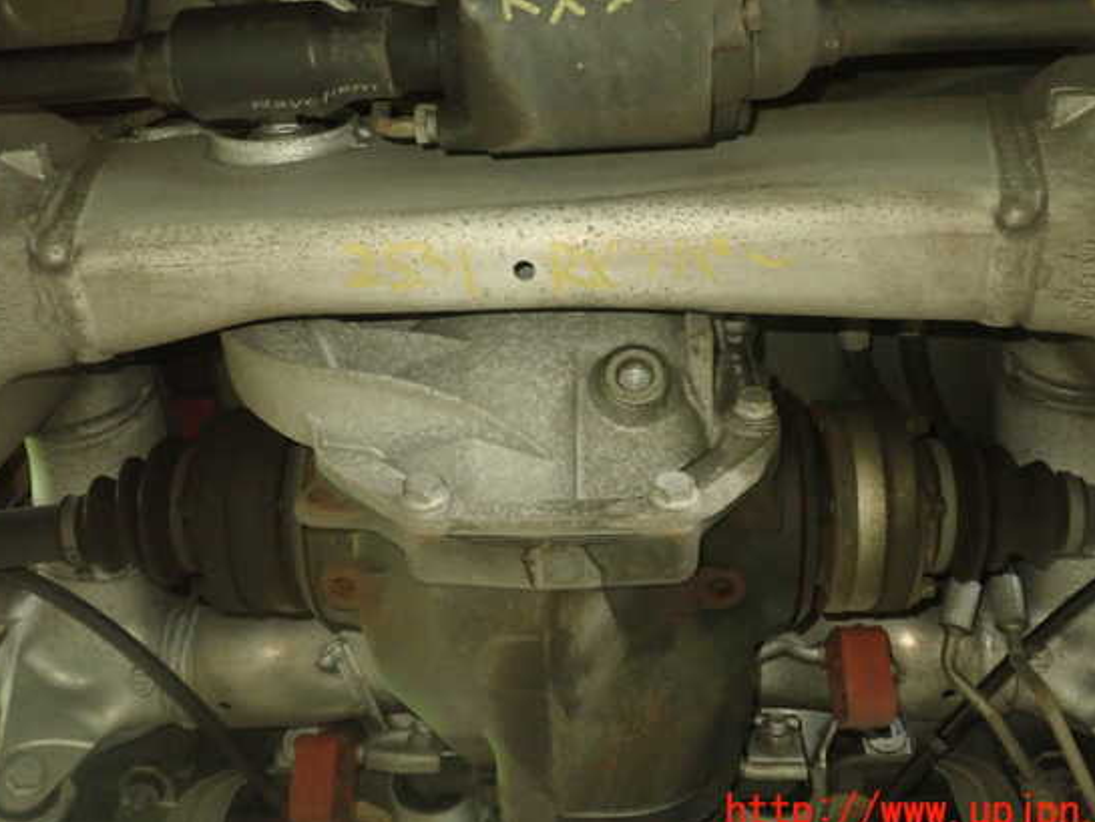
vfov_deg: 42.9
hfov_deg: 55.3
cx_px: 577
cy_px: 386
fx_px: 1044
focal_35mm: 33
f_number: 2.3
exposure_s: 1/30
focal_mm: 5.5
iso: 1000
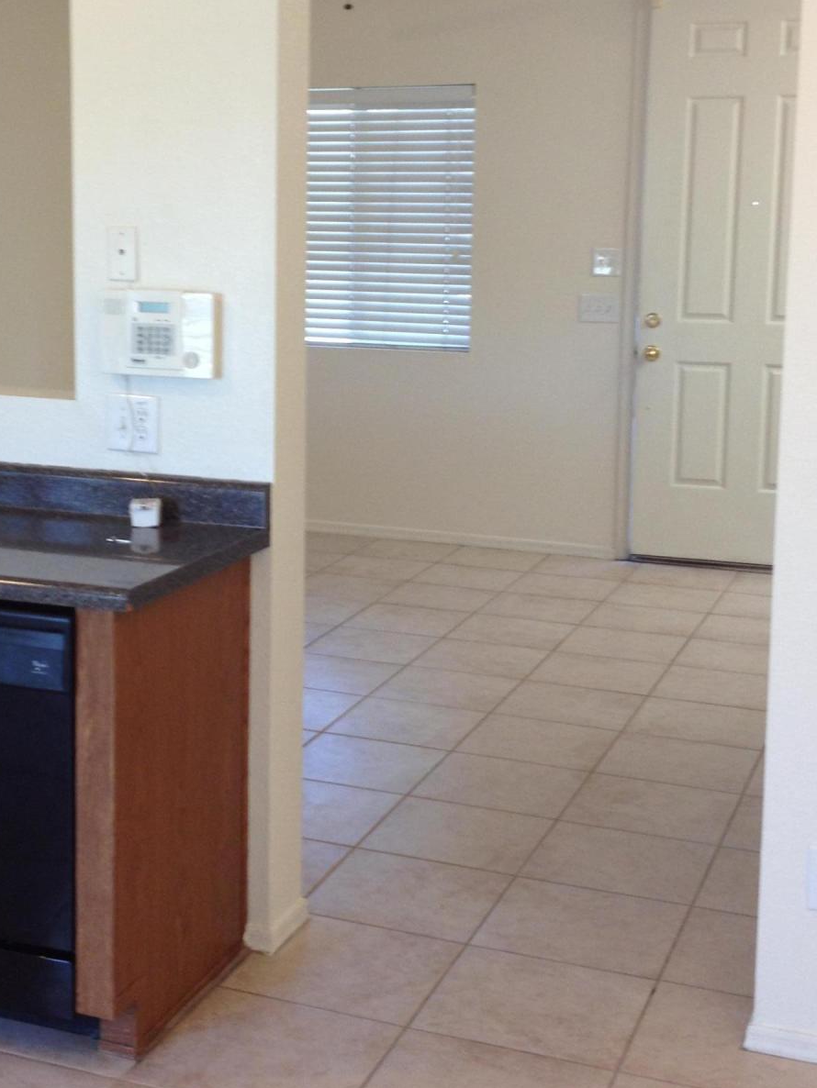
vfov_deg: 32.6
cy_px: 431
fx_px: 1856
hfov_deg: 24.7
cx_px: 250
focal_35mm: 59
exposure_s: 1/20
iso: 64
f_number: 2.4
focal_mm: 4.28
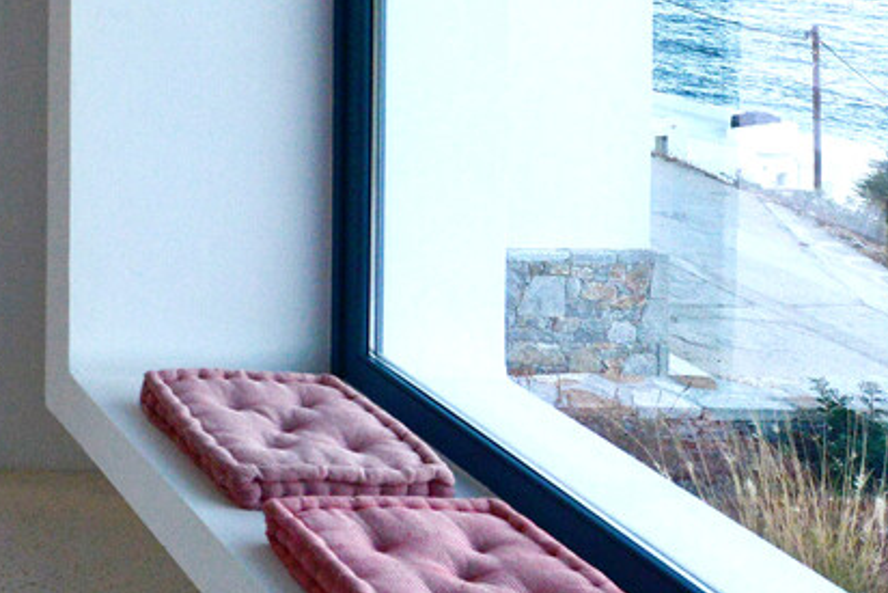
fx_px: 1357
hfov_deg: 25.2
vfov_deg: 22.6
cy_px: -121
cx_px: -511
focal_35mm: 55
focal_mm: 14
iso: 1000
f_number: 5.6
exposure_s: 1/250
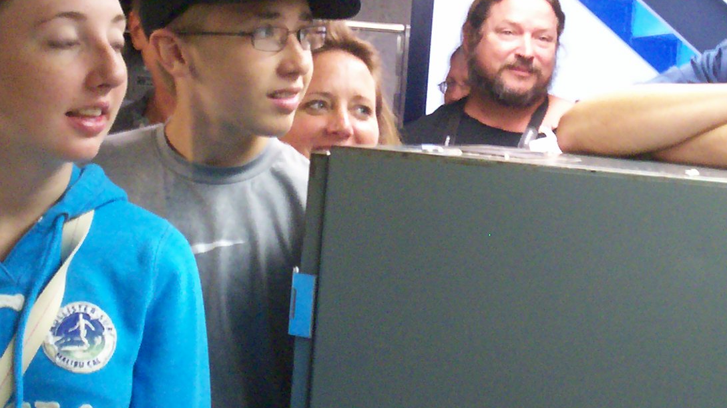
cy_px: 97
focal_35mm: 83
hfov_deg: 25.6
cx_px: 416
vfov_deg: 14.5
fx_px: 1600
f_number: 4.5
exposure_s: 1/8
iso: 237
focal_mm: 5.9
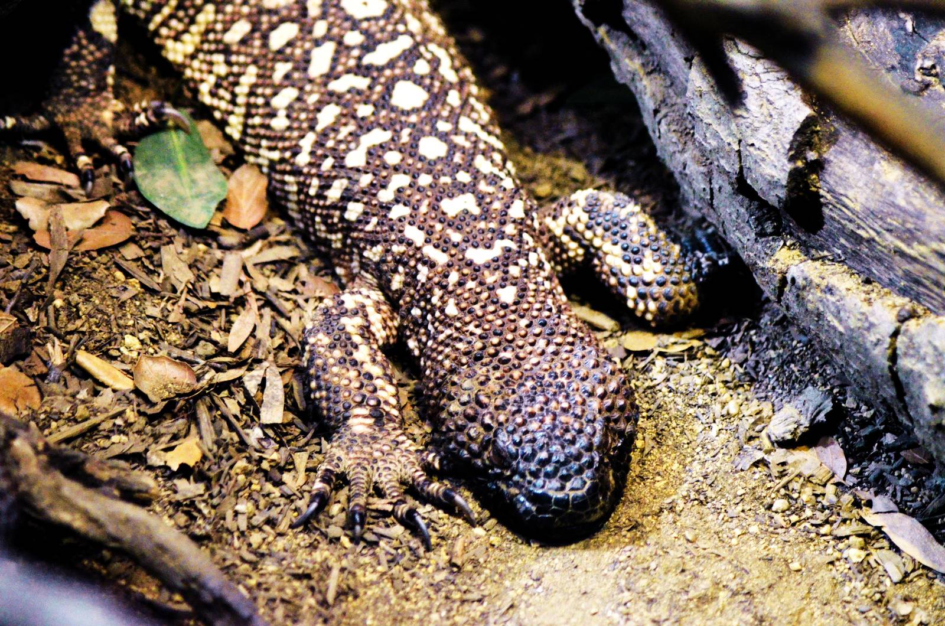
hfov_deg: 14.0
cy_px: 313
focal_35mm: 147
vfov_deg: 9.3
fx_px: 3851
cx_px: 472
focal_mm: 98
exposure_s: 1/60
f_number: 4
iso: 3200
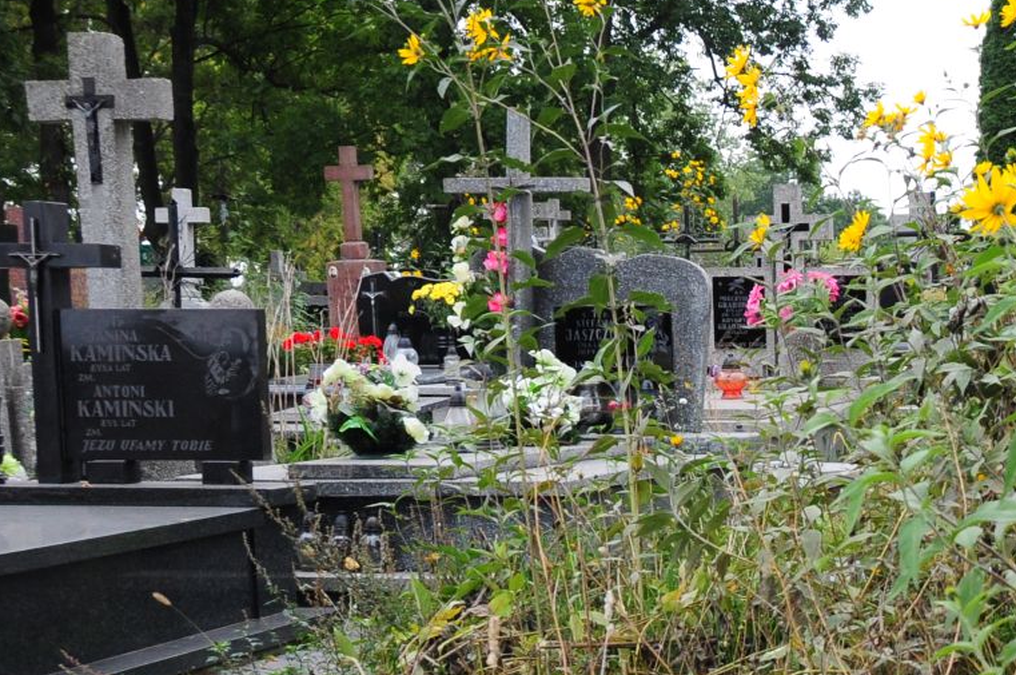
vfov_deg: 14.3
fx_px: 2621
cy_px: 761
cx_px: 1214
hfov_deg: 20.5
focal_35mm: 93
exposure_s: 1/250
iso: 400
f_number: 7.1
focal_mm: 22
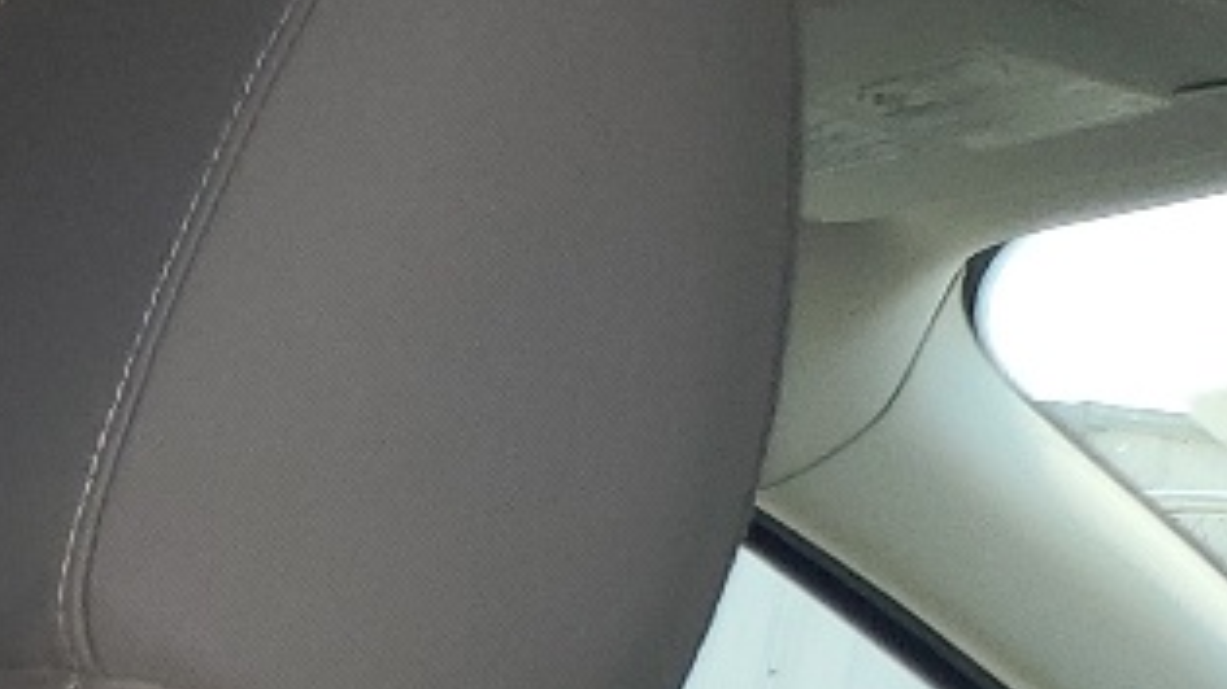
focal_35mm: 144
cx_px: -1609
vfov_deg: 7.6
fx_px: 4684
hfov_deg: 12.2
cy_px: 1853
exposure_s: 1/556
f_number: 1.5
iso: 50
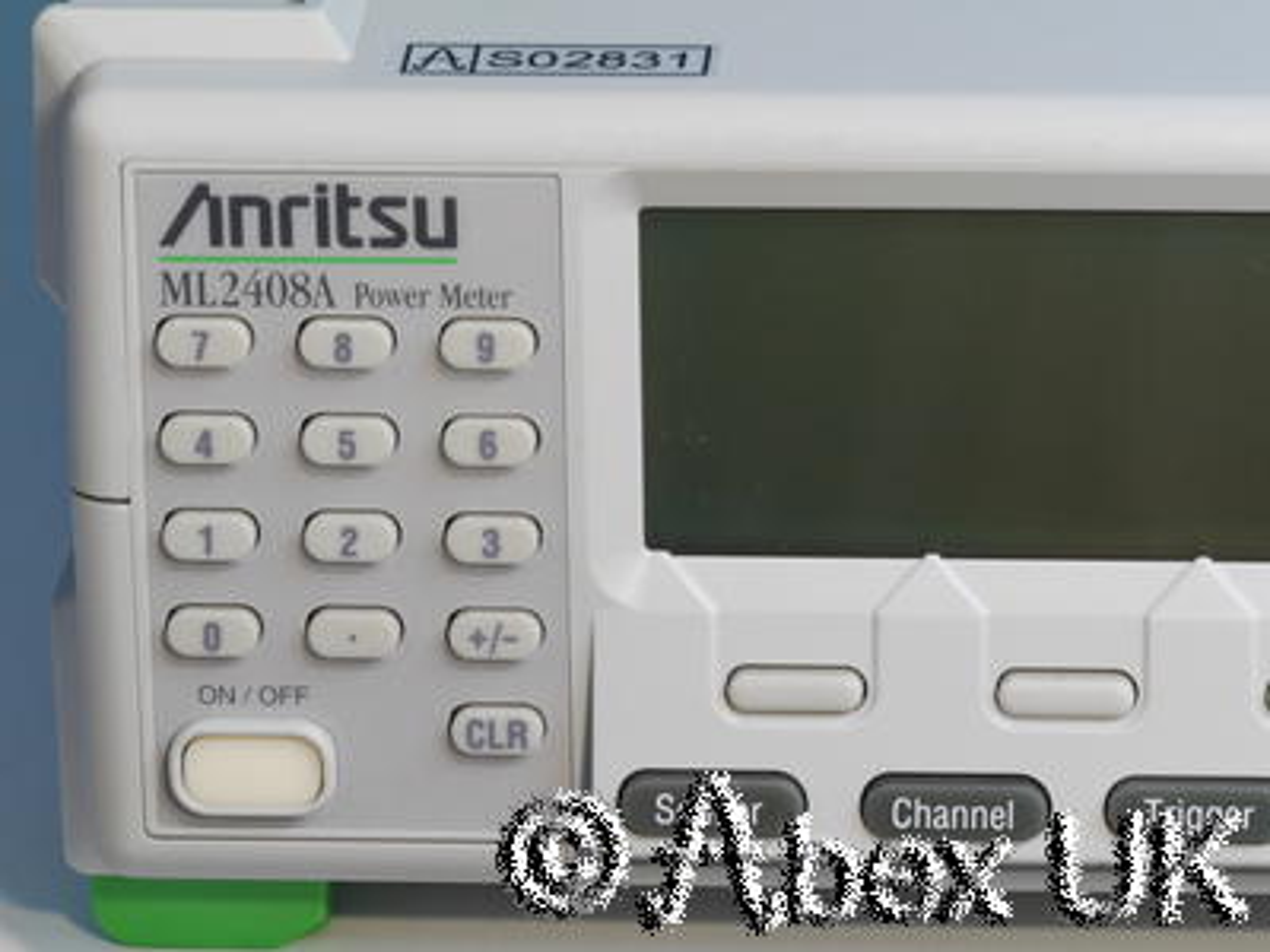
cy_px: 476
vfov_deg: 5.3
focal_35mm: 280
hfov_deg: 7.1
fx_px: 10273
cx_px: 635
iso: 400
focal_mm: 140
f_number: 14
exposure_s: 1/1.3
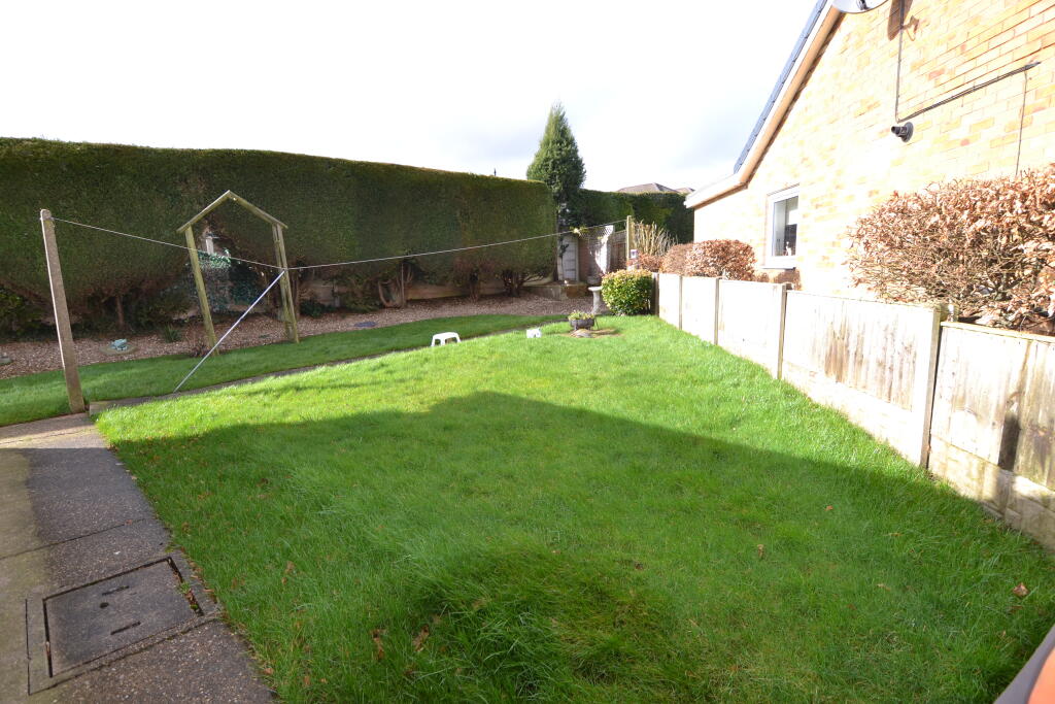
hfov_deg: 95.0
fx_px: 484
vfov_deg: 72.1
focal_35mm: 16
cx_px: 528
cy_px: 352
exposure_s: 1/200
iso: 100
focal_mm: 11
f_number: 4
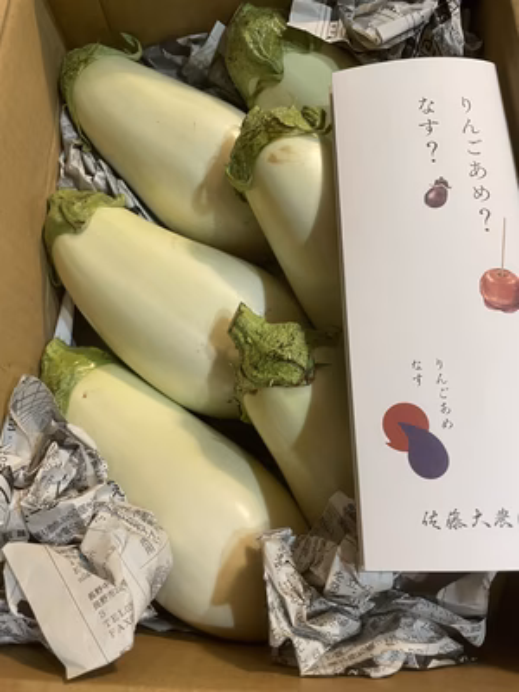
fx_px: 520
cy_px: 346
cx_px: 260
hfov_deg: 53.1
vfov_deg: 67.3
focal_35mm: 26
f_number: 1.6
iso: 250
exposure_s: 1/50
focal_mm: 4.2
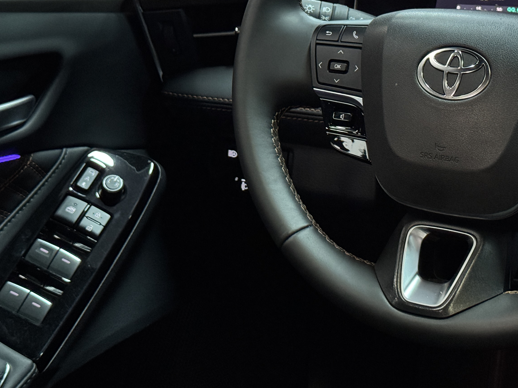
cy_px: 110
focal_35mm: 84
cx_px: 304
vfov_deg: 17.5
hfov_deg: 23.3
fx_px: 1257
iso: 800
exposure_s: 1/19
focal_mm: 6.76
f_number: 1.78
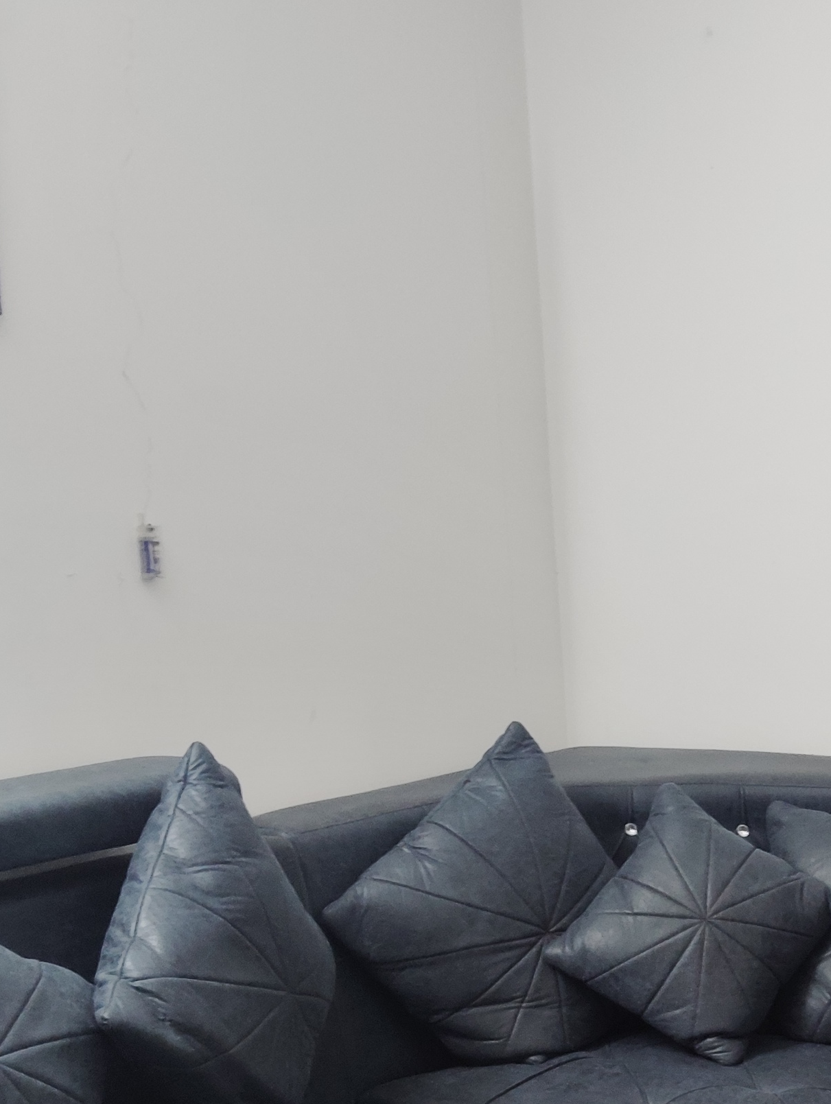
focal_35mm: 71
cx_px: 929
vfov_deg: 25.9
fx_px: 2267
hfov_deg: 19.8
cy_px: 1121
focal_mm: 4.22
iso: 1005
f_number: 1.8
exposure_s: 1/33.3
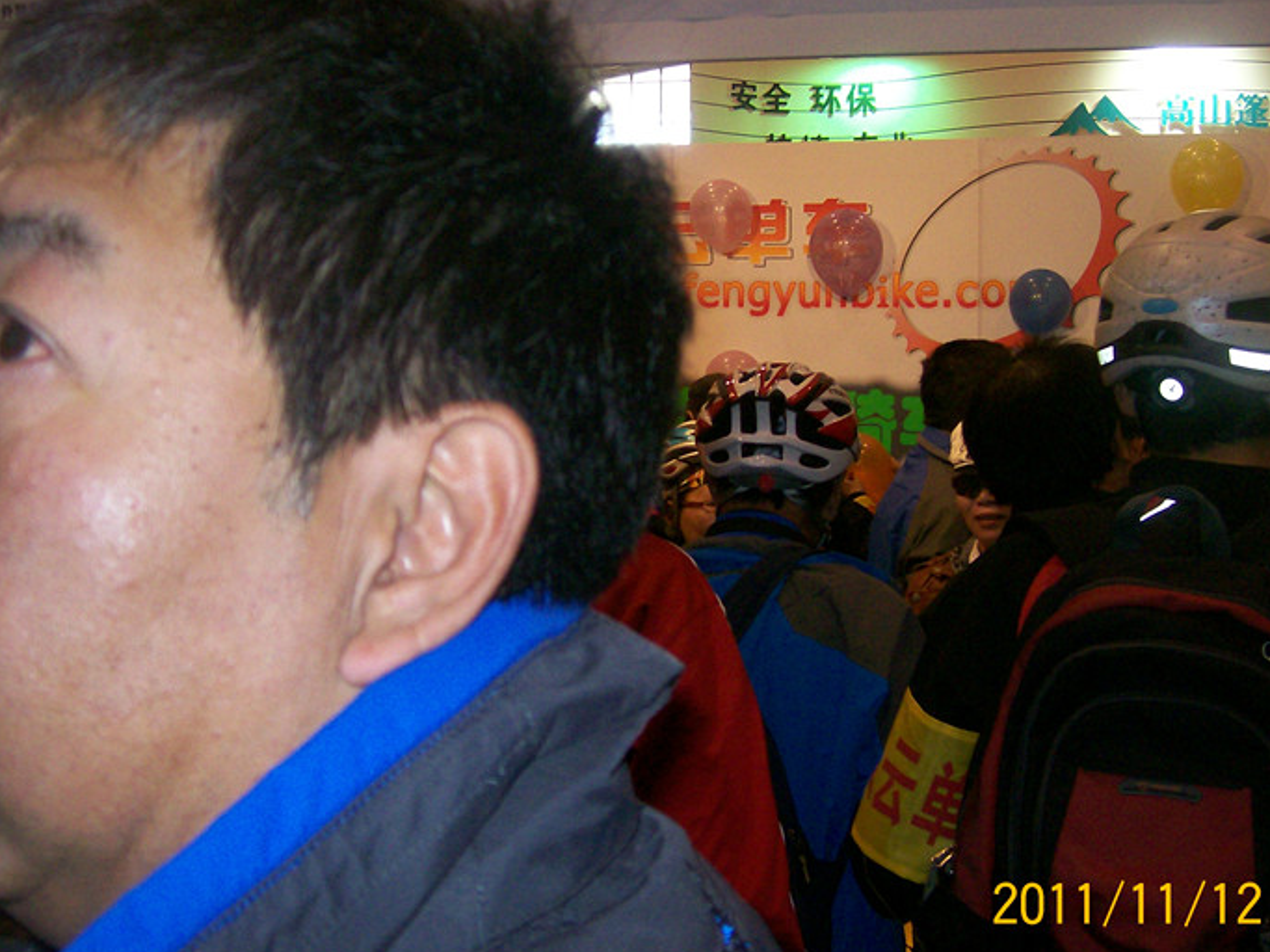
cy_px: 480
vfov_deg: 35.1
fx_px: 1504
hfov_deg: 45.8
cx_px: 593
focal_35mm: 41
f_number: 2.8
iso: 200
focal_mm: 5.8
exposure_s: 1/64
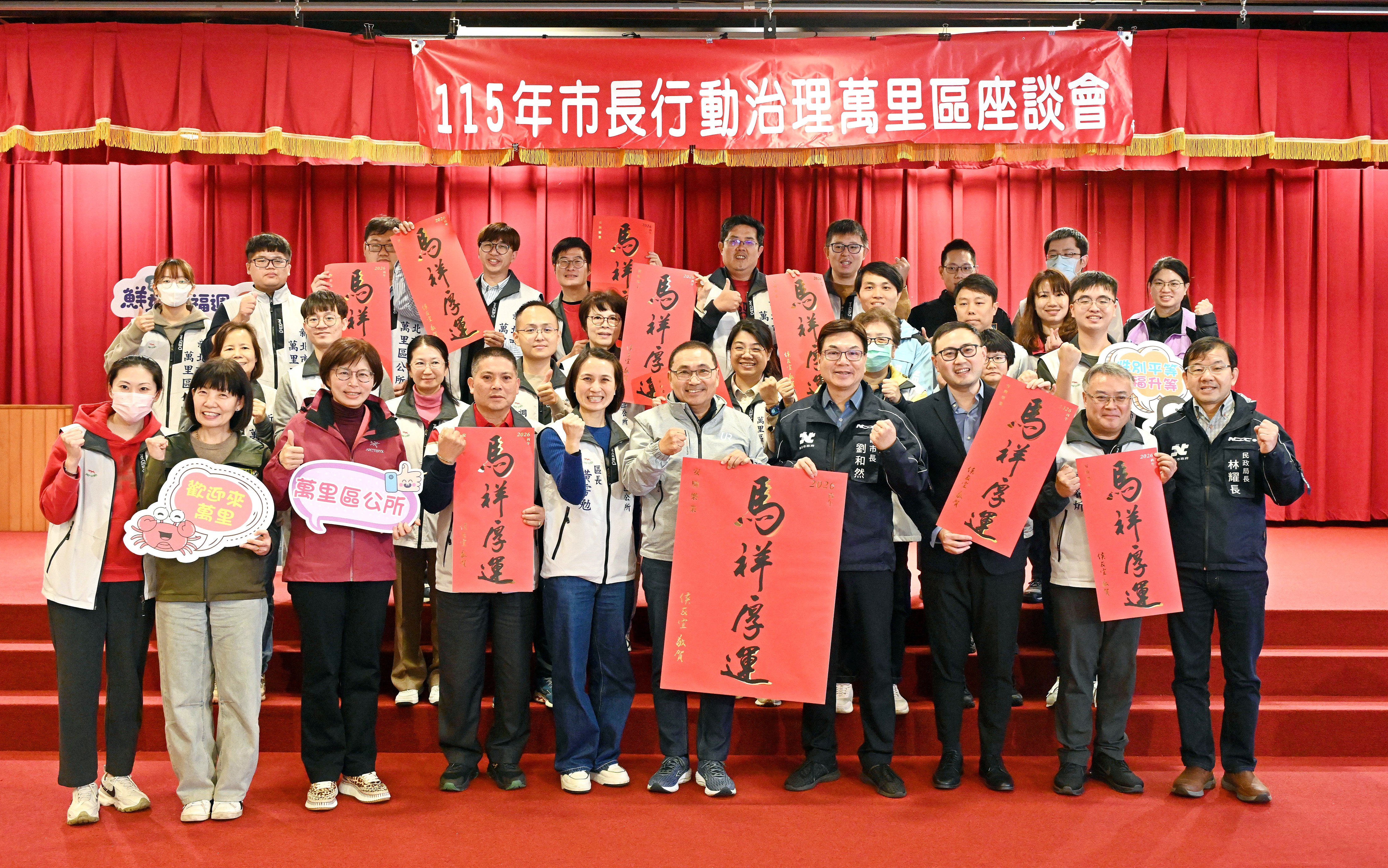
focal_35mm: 36
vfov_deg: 35.8
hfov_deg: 54.6
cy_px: 415
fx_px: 1344
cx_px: 700
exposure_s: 1/125
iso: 6400
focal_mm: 34.5
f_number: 4.5
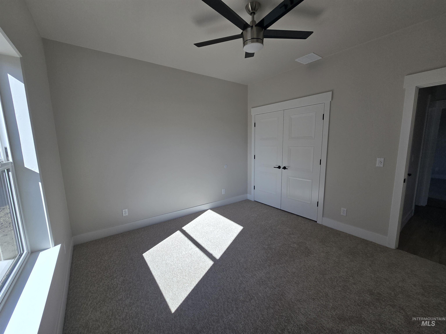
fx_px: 167
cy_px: 167
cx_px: 223
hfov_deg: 106.2
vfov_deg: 89.9
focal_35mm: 13
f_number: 2.2
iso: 50
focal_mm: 2.2
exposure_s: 1/631
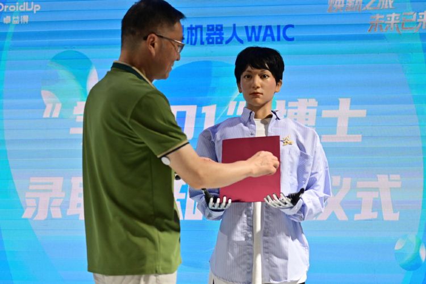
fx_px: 710
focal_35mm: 60
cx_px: 213
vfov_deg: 22.6
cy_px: 142
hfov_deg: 33.4
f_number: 2.2
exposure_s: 1/4000
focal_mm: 40
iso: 1600
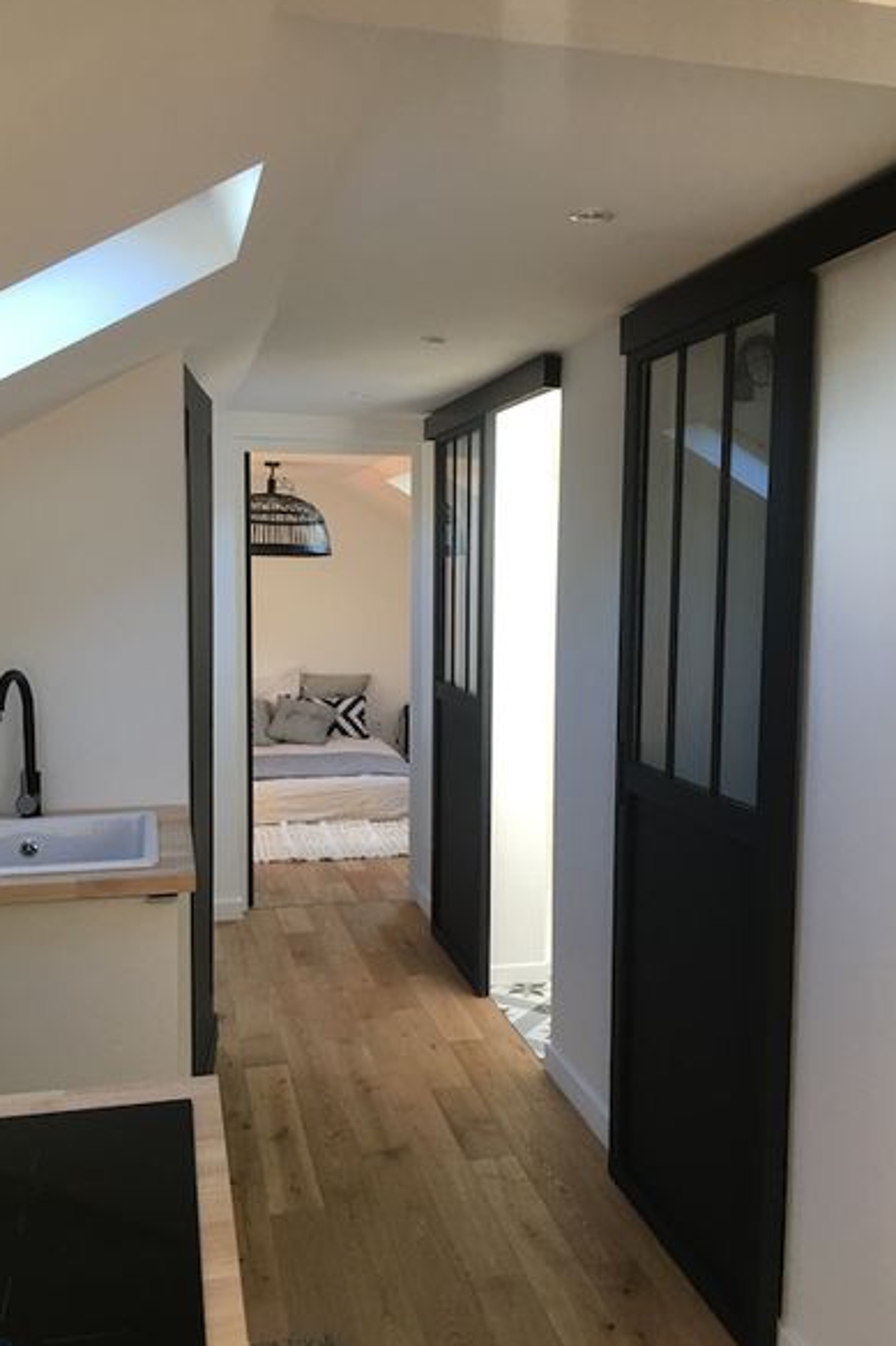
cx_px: 438
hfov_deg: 42.3
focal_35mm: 31
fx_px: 1158
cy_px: 678
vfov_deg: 60.3
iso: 50
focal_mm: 4.15
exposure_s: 1/33
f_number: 2.2
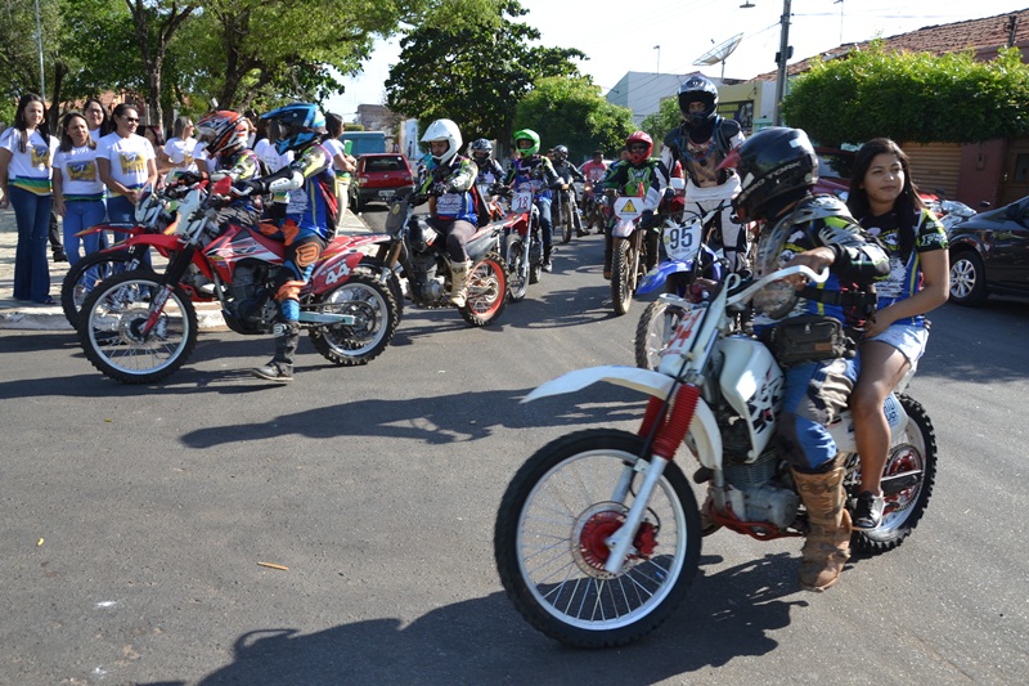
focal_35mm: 32
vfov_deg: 41.7
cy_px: 343
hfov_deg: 59.5
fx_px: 900
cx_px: 514
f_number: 6.3
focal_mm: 21
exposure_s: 1/160
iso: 100
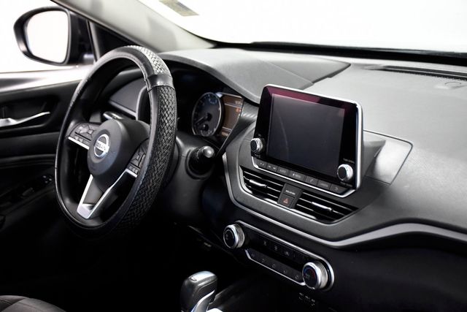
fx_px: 817
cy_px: 156
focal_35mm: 63
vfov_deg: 21.6
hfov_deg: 31.9
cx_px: 234
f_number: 4.5
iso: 2500
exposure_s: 1/125
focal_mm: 42
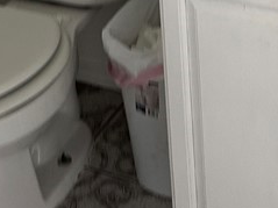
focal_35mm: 103
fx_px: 827
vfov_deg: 12.9
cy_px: -177
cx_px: 194
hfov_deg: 19.0
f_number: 1.78
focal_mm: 6.86
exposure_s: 1/60
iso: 250
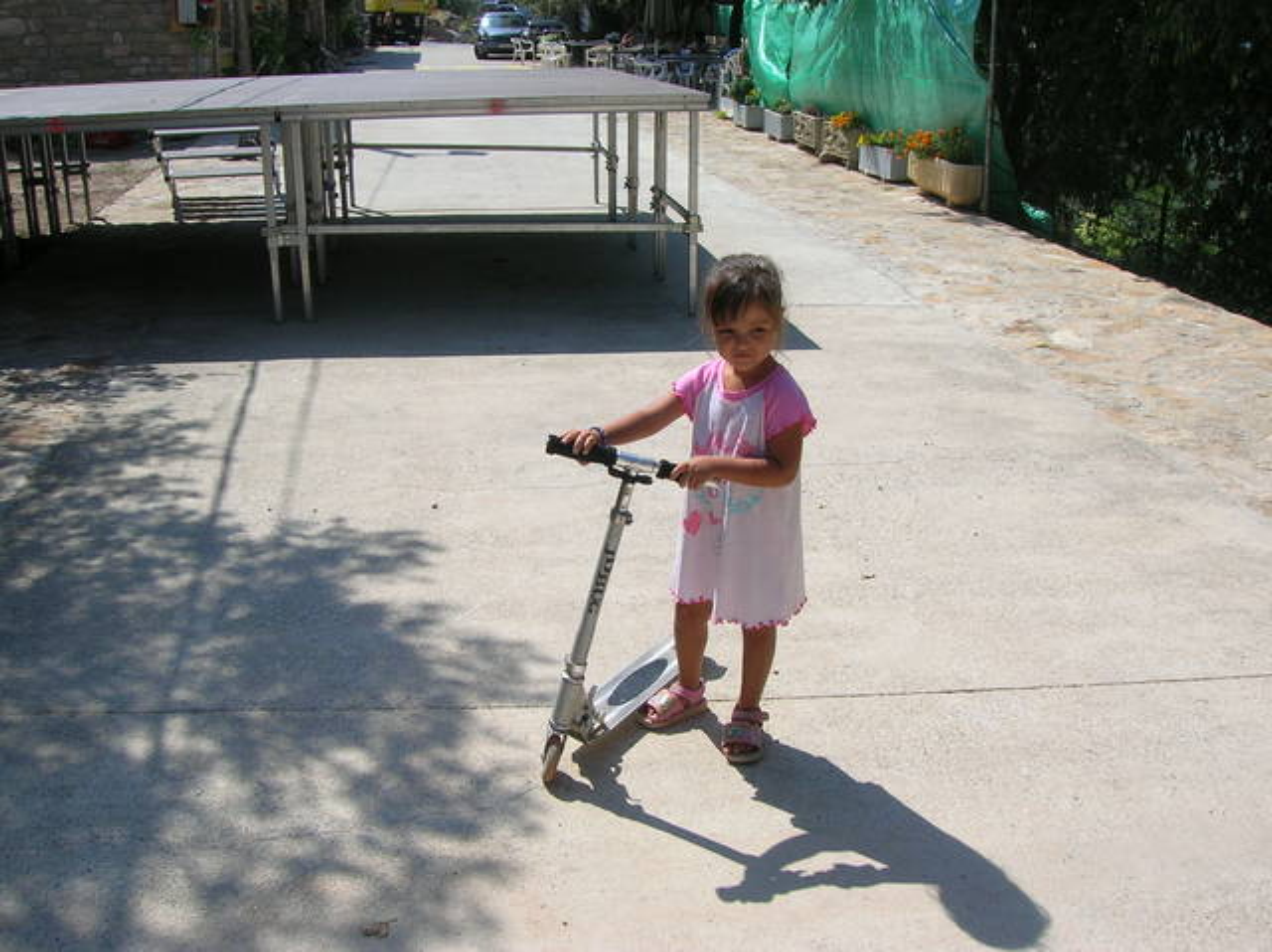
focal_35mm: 34
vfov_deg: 41.7
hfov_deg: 54.0
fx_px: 1248
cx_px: 636
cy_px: 476
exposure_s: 1/475
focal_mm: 5.7
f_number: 4.9
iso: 50
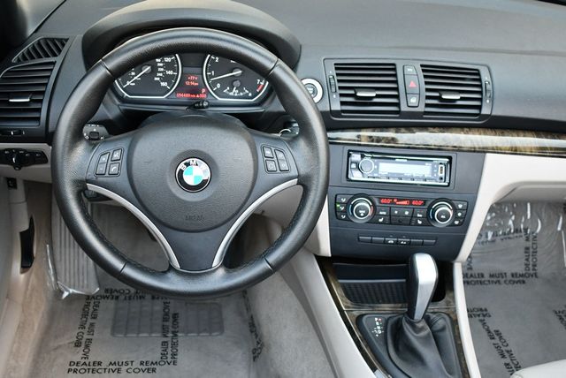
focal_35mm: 44
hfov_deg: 44.5
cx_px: 283
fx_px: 692
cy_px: 189
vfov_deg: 30.6
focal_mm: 22
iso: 800
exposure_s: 1/200
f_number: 3.8
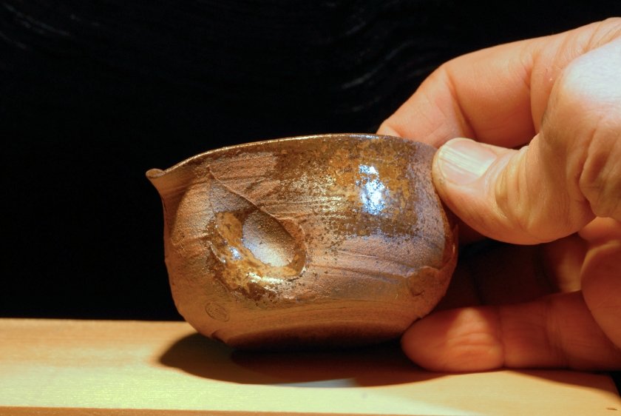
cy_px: 208
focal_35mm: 158
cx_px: 310
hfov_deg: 13.0
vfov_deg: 8.7
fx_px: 2720
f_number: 14
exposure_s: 1/13
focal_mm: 105
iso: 400
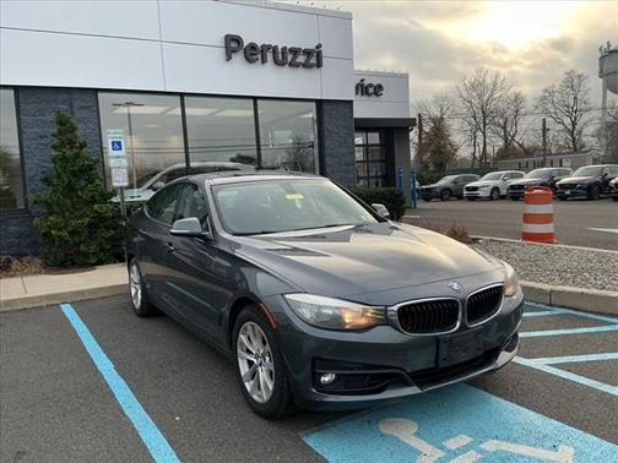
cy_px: 232
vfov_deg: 48.2
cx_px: 309
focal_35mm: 29
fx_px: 518
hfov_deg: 61.7
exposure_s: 1/428
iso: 25
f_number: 1.8
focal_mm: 3
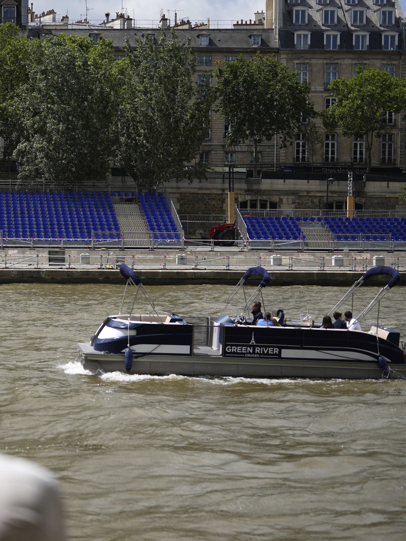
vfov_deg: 20.6
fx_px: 1486
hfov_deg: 15.3
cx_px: -2
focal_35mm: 95
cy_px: 297
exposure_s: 1/32000
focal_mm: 50
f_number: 1.2
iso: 160
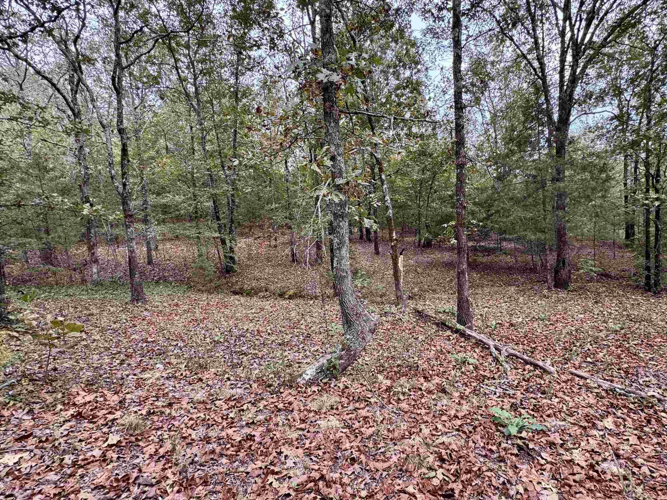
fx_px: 347
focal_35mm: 18
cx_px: 371
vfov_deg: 71.6
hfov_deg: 87.4
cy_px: 245
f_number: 2.2
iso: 64
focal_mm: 2.22
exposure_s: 1/99
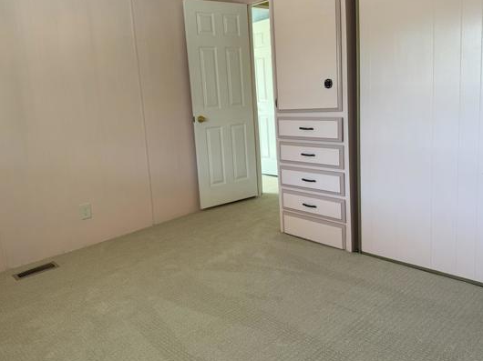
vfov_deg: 48.0
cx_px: 247
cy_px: 155
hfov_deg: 61.7
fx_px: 404
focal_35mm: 29
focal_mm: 6.76
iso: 125
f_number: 1.78
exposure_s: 1/121
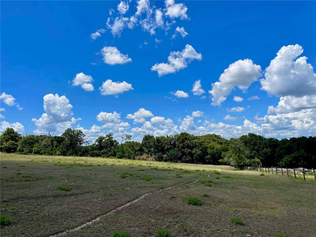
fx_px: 237
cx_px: 158
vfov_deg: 53.1
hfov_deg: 67.3
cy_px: 118
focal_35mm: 26
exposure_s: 1/8403
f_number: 1.6
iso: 32
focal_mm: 4.2
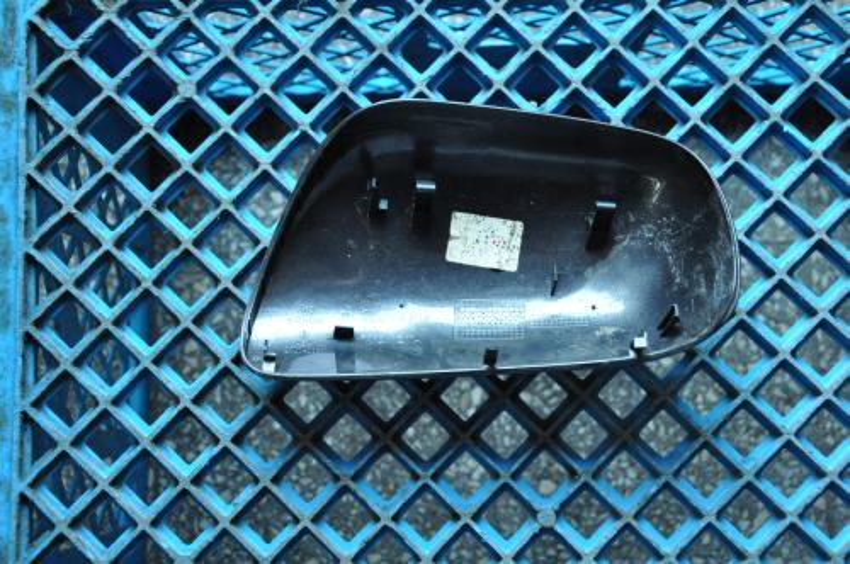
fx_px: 1238
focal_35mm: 52
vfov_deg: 25.7
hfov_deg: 37.9
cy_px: 282
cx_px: 425
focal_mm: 35
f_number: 4.5
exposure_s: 1/25
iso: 1600
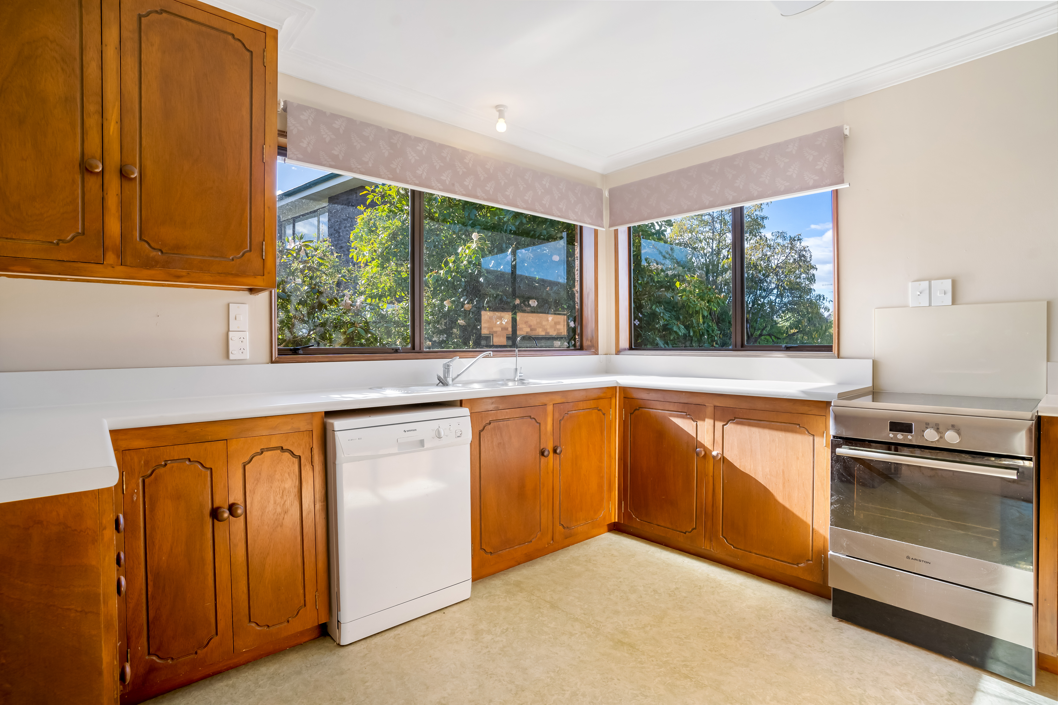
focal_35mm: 17
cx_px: 529
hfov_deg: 93.3
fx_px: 500
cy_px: 352
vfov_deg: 70.4
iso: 500
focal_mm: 17
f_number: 7.1
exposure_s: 1/200
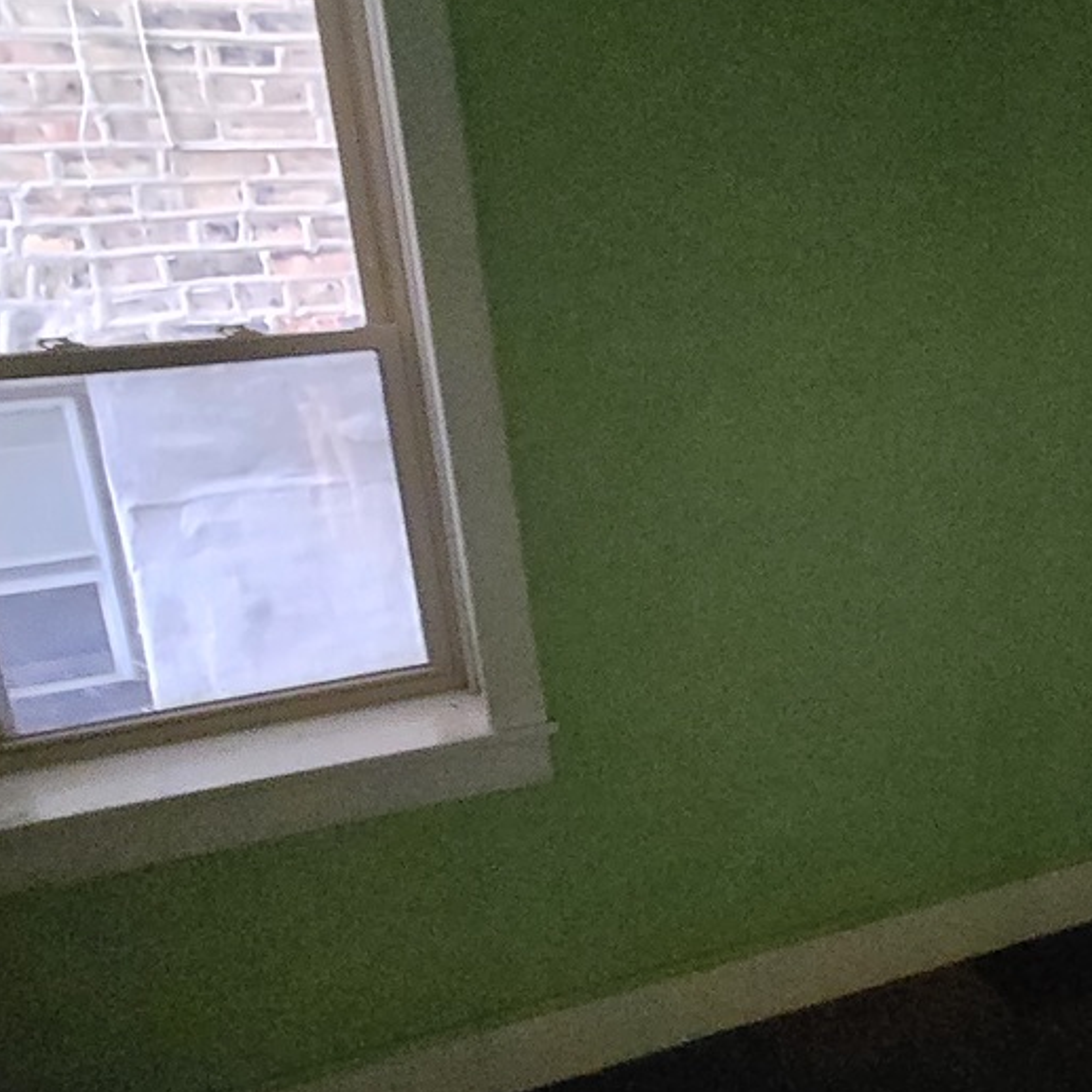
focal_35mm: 32
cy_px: 556
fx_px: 1142
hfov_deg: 46.4
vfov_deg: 51.1
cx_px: 974
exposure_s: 1/24
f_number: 2.2
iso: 1600
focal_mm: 2.2
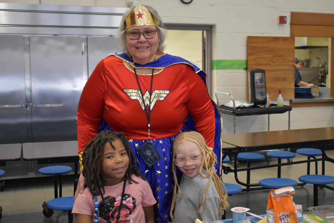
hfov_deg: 41.1
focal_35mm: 48
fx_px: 445
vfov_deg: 28.1
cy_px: 112
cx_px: 167
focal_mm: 32
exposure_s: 1/125
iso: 2500
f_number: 4.5
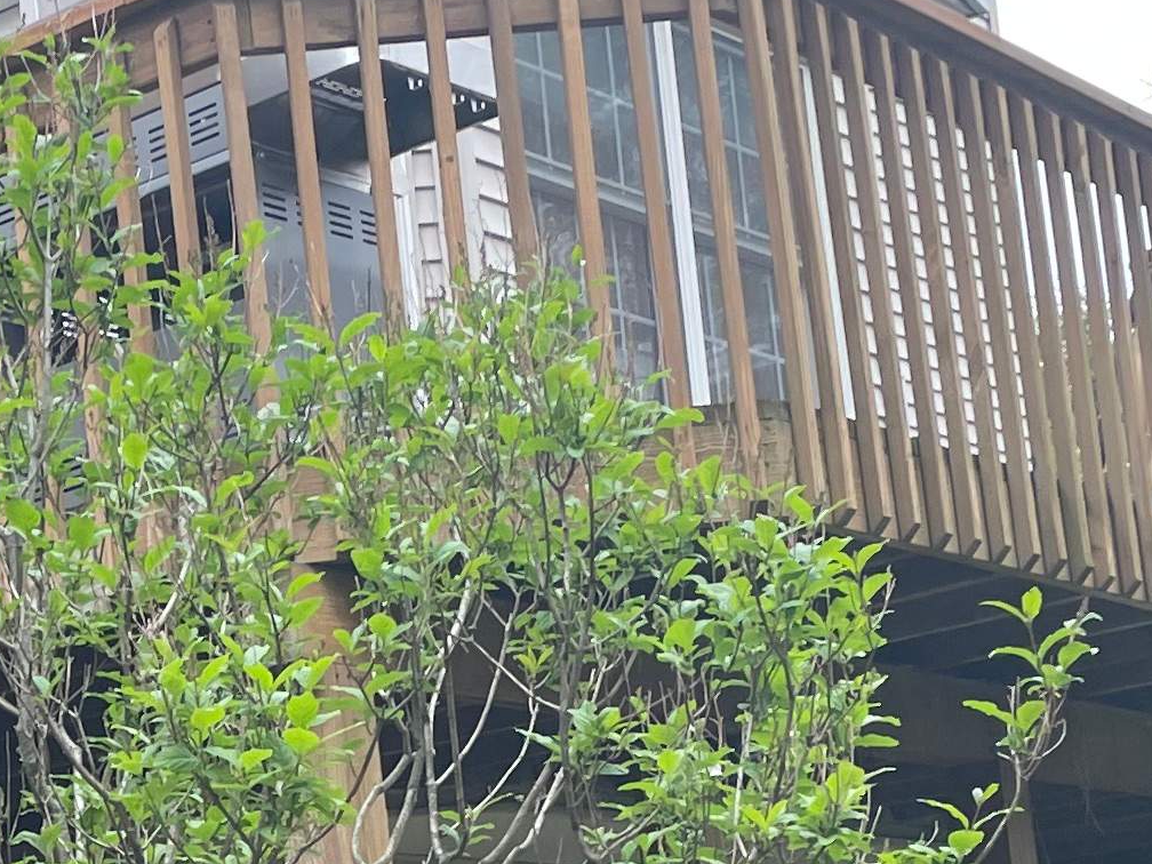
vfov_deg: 13.8
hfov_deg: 18.4
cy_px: 1039
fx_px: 3461
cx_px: -31
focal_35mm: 104
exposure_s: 1/121
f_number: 1.6
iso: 40
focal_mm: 4.2
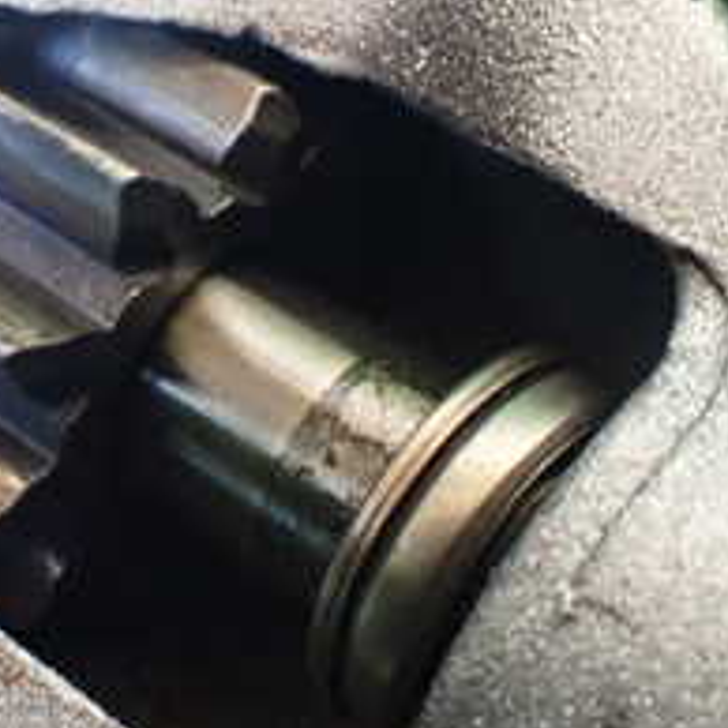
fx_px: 1951
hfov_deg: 20.9
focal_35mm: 82
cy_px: 330
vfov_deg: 21.1
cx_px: 135
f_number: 2.3
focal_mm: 5.4
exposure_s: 1/40
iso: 800
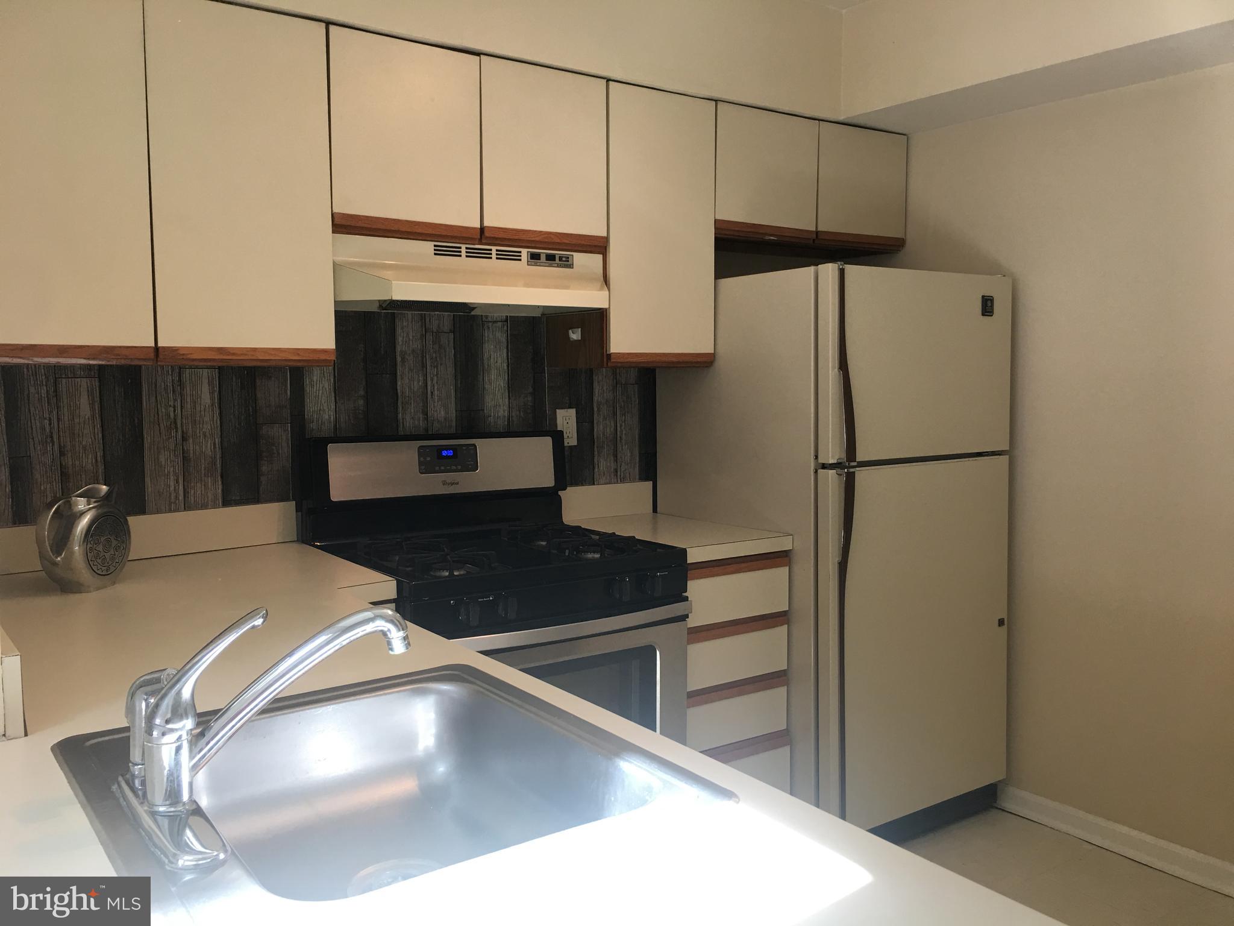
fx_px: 1034
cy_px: 463
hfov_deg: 61.7
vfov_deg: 48.2
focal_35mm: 29
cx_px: 617
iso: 25
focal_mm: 4.15
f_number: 2.2
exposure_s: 1/40
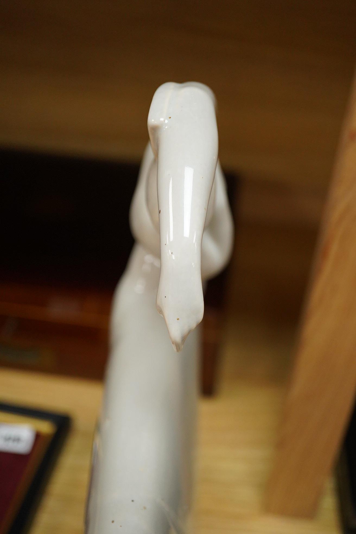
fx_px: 667
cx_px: 178
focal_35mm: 45
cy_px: 267
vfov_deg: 43.6
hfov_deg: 29.9
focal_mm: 30
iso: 2500
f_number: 4
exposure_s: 1/500
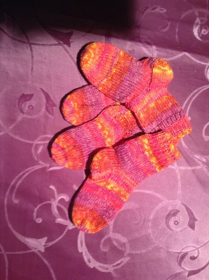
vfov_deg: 55.4
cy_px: 140
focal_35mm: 33
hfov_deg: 42.8
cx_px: 104
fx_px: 266
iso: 200
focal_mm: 3.3
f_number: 2.4
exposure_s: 1/20
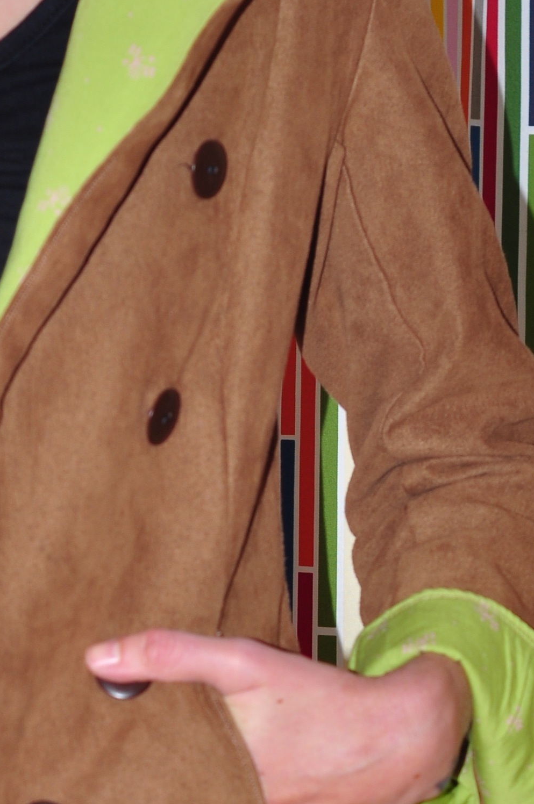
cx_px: -63
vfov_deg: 9.5
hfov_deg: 6.3
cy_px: 878
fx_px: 4798
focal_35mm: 215
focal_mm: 50
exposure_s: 1/200
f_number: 6.3
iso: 125
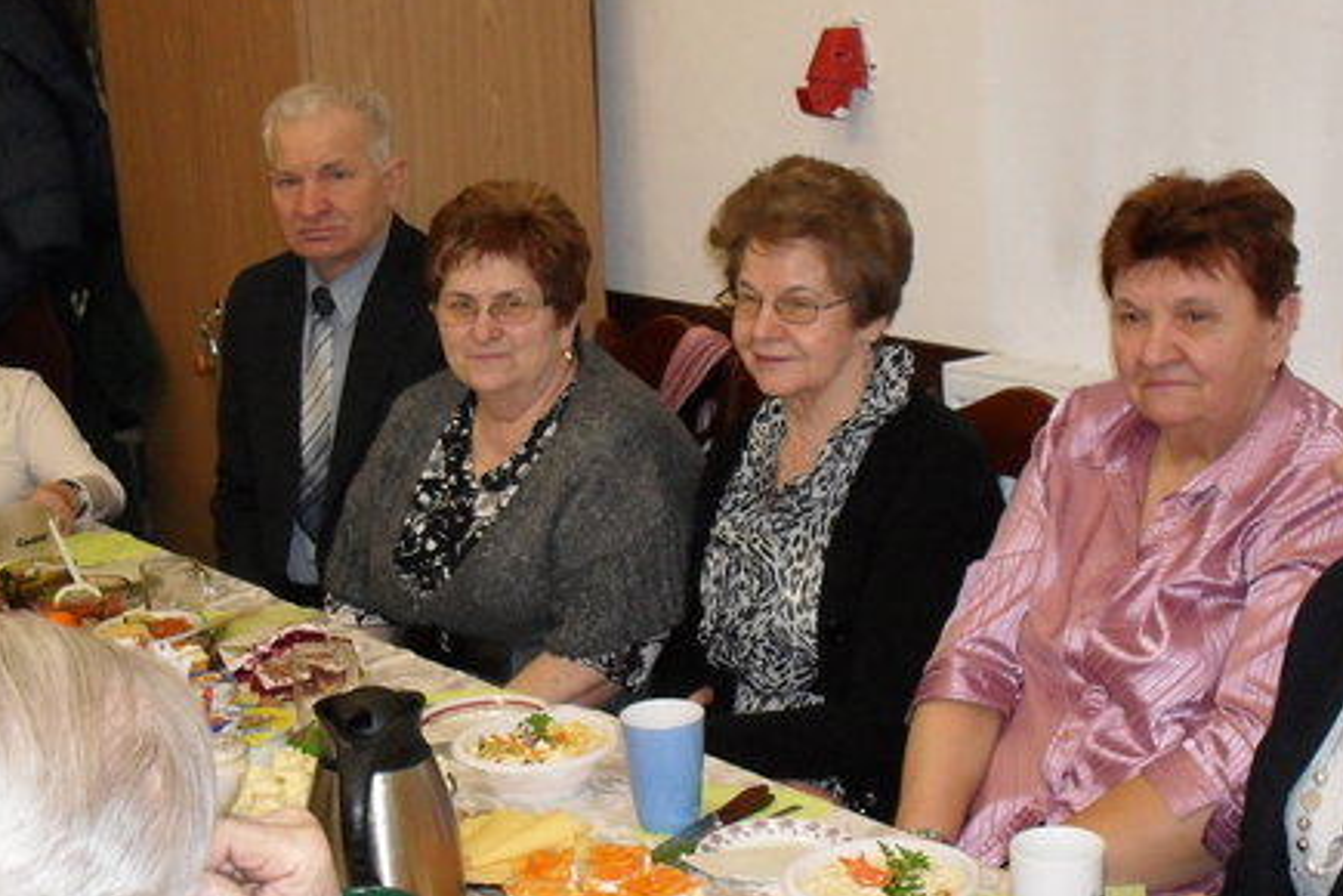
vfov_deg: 22.8
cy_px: 663
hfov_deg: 33.9
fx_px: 2201
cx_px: 695
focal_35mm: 59
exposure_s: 1/45
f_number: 2.8
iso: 200
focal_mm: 6.3
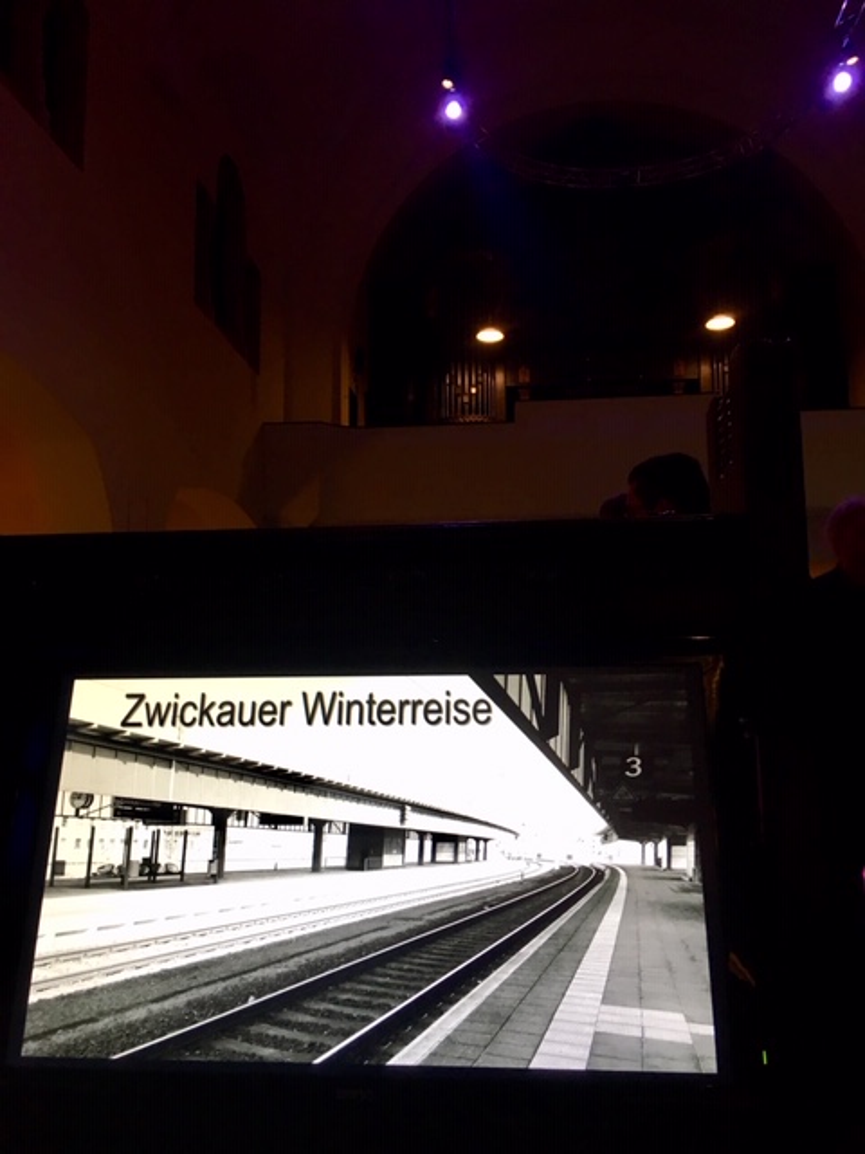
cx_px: 432
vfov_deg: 61.7
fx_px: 966
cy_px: 577
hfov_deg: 48.2
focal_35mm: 29
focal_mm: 4.15
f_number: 2.2
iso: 100
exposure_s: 1/33
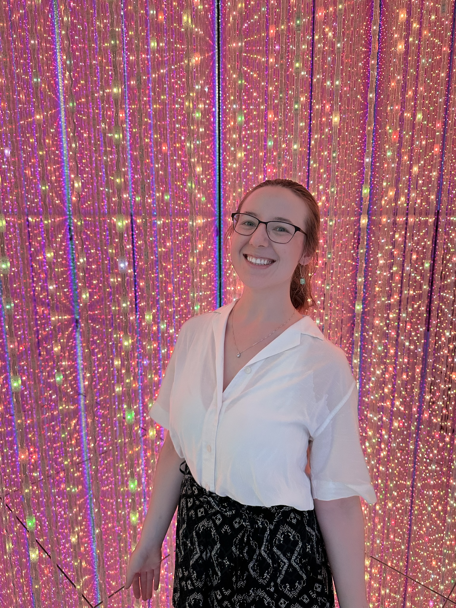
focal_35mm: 24
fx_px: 422
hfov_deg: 56.8
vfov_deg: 71.6
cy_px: 304
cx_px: 228
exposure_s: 1/109
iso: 250
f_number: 1.78
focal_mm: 6.86
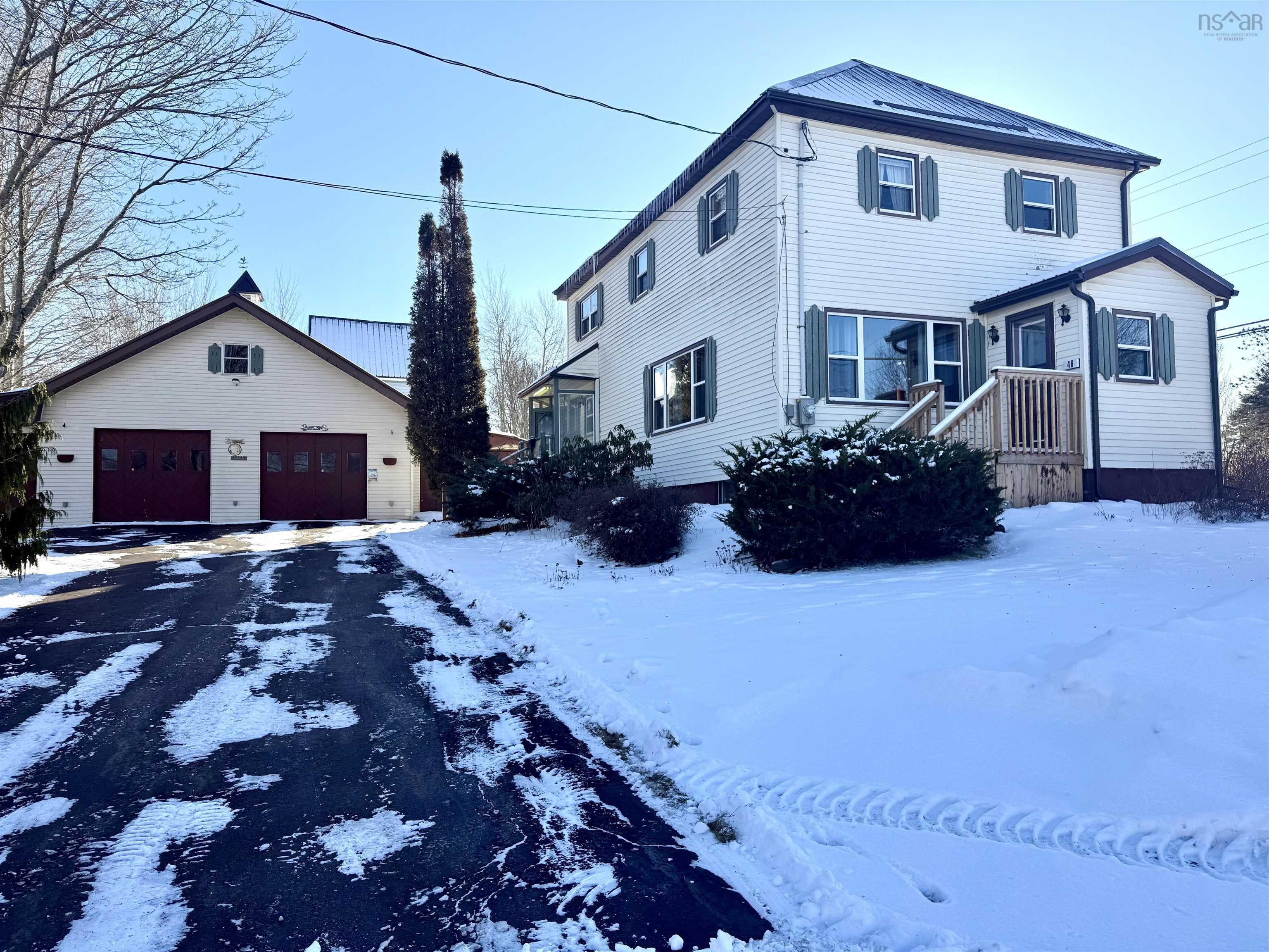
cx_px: 634
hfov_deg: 71.6
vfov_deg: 56.8
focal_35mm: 24
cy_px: 476
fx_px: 880
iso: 80
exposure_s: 1/2907
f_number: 1.78
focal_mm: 6.76
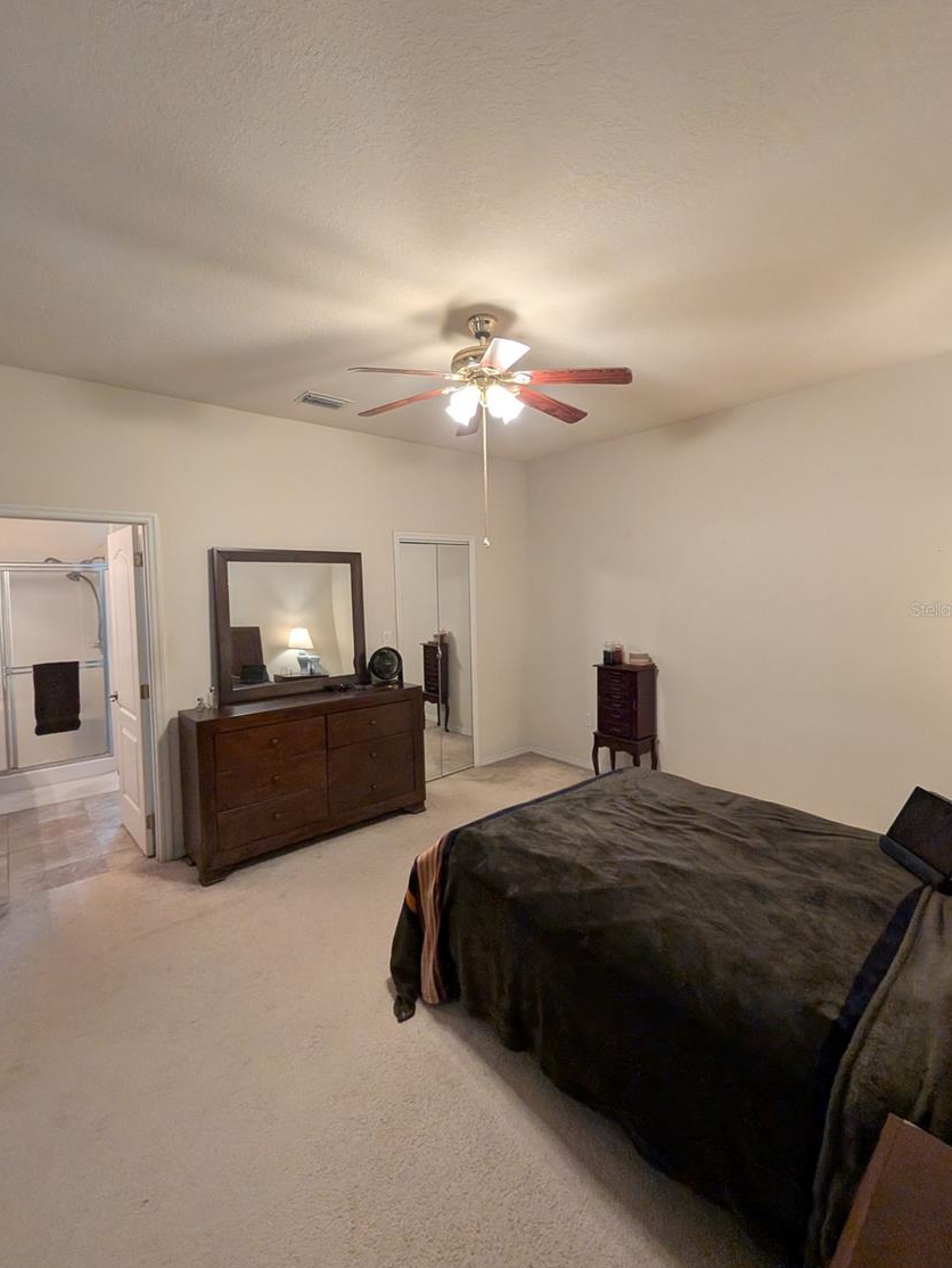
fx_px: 513
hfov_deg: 85.7
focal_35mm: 14
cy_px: 609
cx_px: 479
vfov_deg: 102.0
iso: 97
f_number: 2.2
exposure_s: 1/60
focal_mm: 1.54
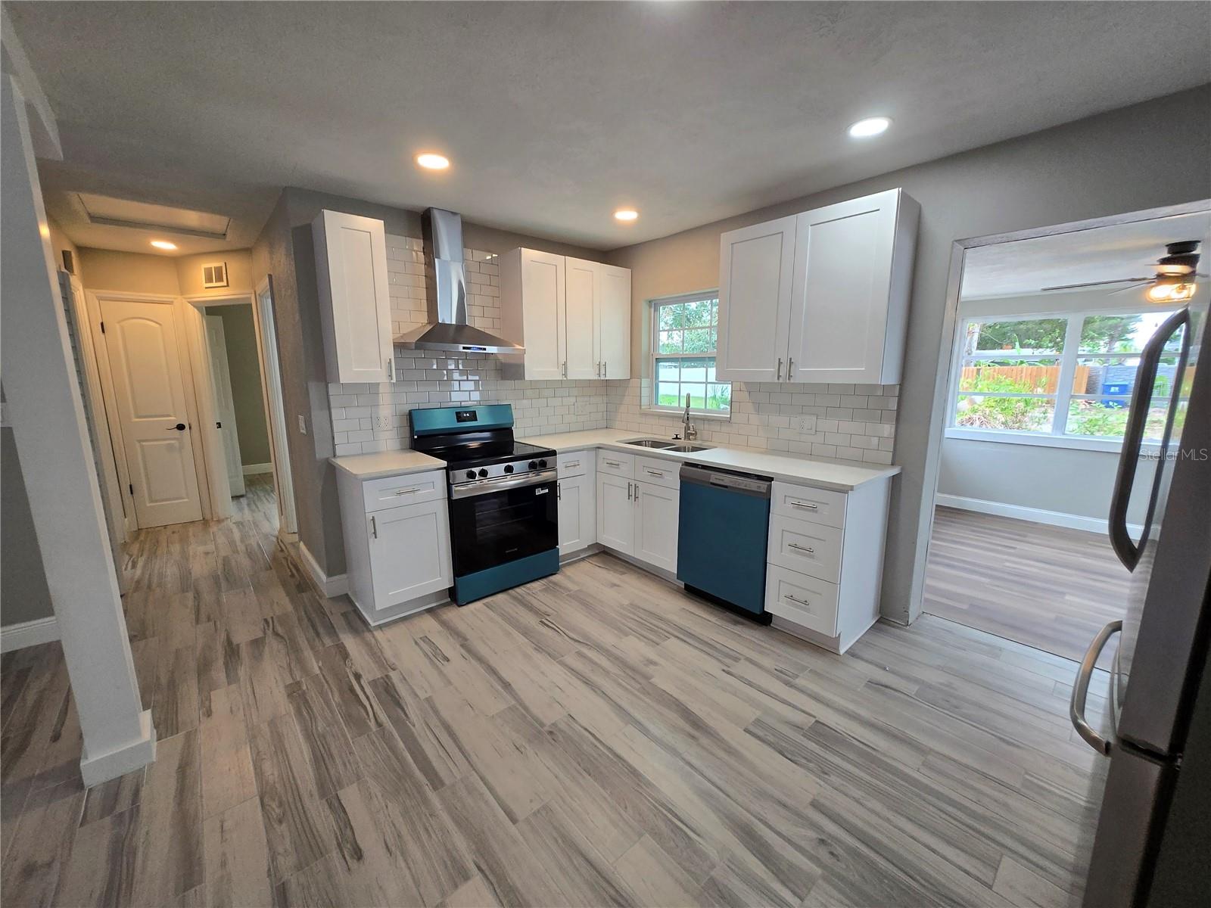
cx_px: 606
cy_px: 454
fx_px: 455
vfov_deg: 89.9
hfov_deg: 106.2
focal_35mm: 13
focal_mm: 1.7
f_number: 2.2
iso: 80
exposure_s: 1/60
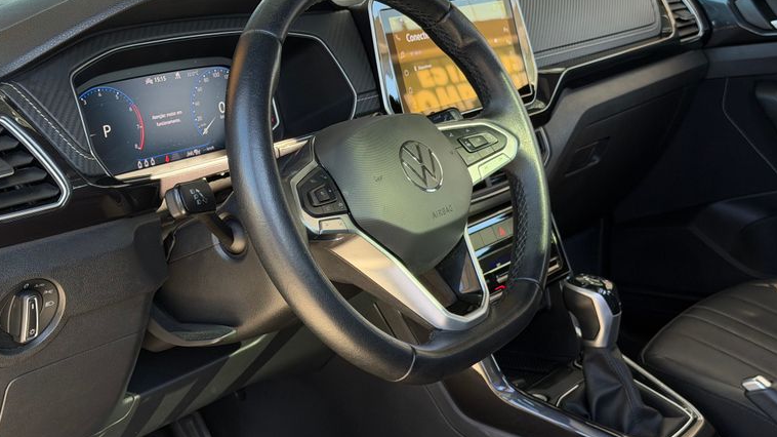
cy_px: 194
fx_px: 1092
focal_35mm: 53
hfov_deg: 39.2
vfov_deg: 22.6
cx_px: 386
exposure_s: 1/175
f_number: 1.78
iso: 64
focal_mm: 6.76
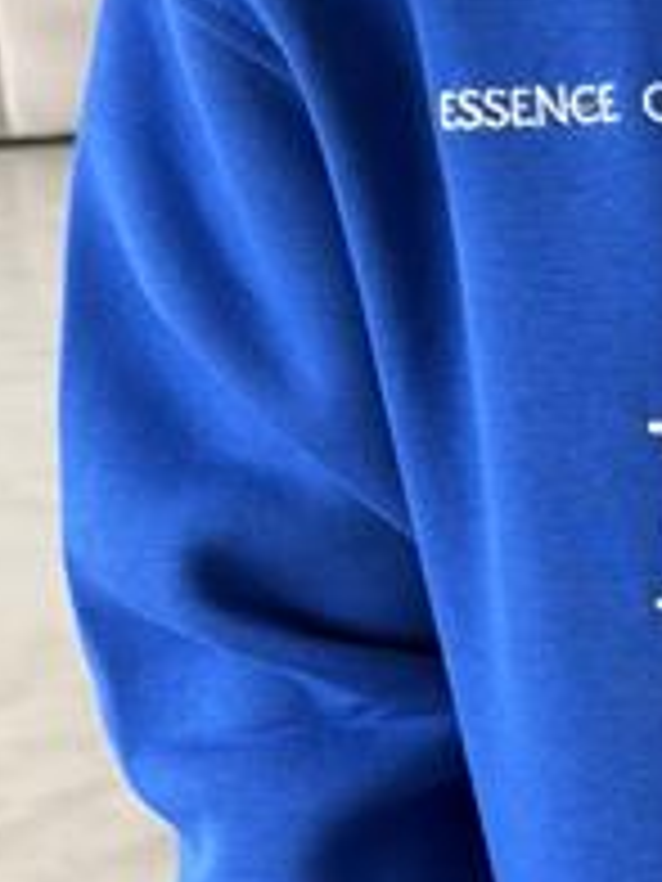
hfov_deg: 13.8
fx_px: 2499
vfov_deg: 19.9
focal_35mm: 98
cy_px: 608
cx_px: 1099
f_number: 1.78
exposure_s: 1/65
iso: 200
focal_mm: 6.76
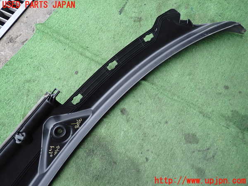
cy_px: 93
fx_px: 179
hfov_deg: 69.4
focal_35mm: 25
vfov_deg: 54.9
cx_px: 124
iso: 320
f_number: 2
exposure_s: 1/30
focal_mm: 4.5
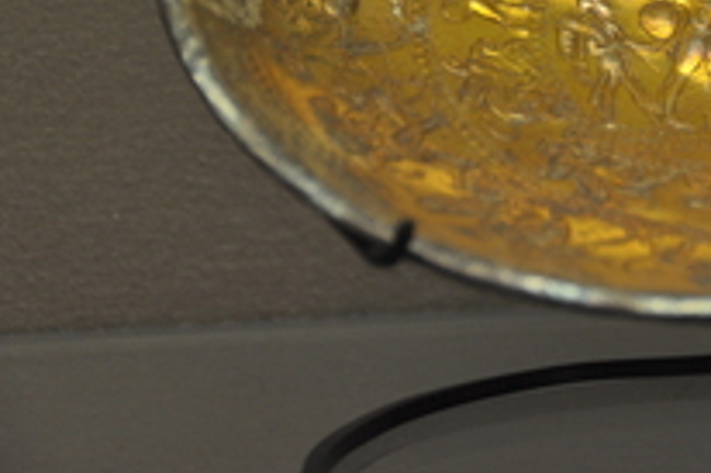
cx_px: 708
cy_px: -7
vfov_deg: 5.3
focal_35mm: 256
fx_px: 5052
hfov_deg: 8.0
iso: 640
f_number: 5
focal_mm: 80
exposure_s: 1/160
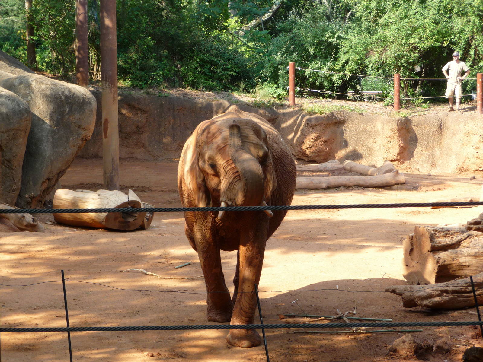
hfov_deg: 17.6
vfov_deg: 13.2
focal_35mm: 112
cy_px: 181
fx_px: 1563
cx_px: 242
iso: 100
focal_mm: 19.1
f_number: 4.7
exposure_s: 1/100
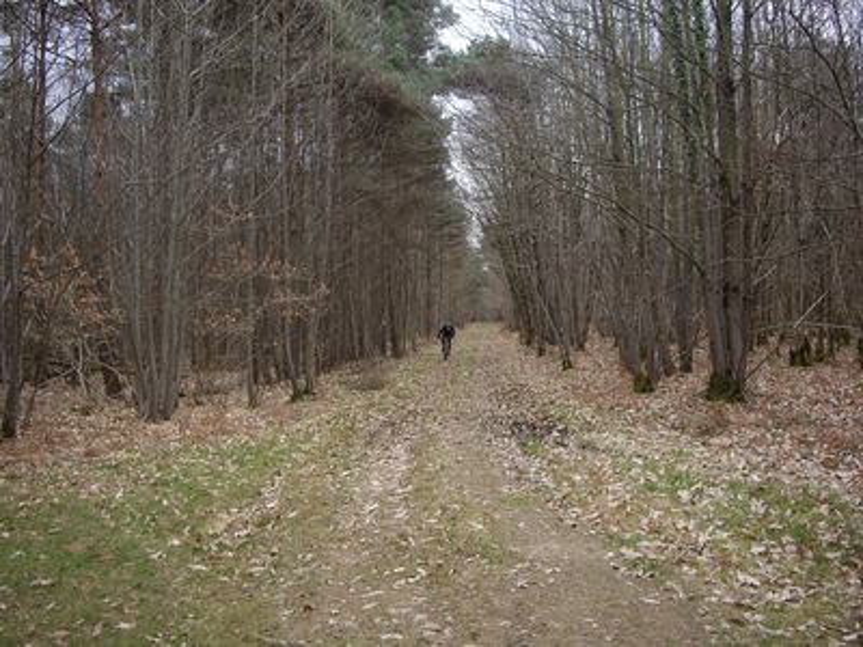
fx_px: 947
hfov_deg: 49.0
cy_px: 324
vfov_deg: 37.7
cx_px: 432
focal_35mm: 38
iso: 64
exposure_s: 1/160
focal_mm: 7.9
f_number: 2.8
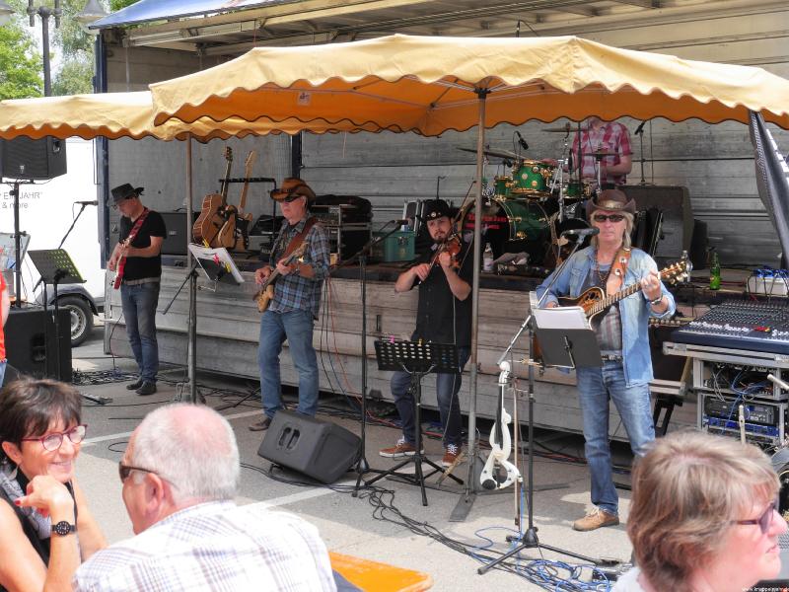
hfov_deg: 38.2
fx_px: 1140
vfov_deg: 29.1
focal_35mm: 50
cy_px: 296
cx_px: 394
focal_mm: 25
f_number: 7.1
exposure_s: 1/250
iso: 200
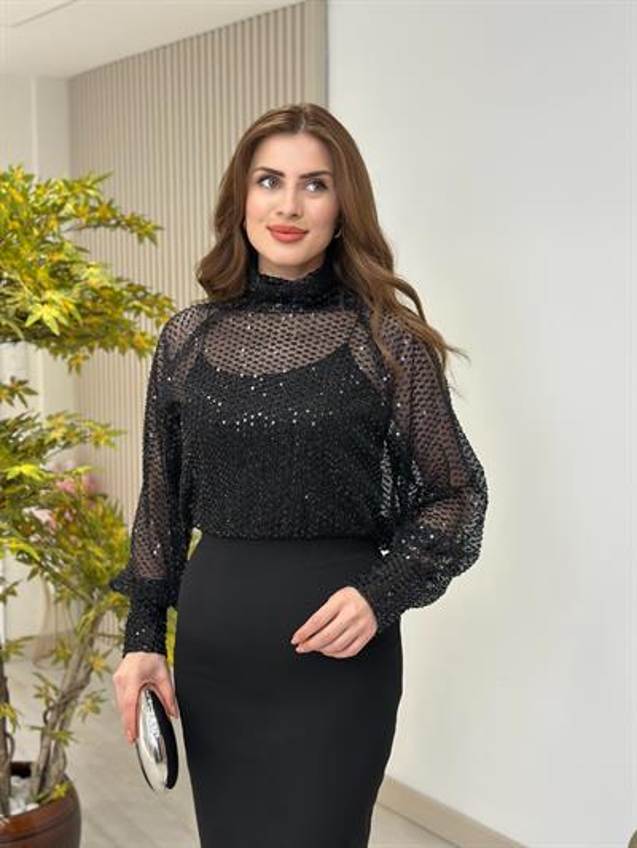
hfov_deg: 30.3
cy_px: 424
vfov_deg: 39.6
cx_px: 318
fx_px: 1177
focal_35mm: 48
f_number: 1.78
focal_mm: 6.86
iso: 64
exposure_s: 1/133
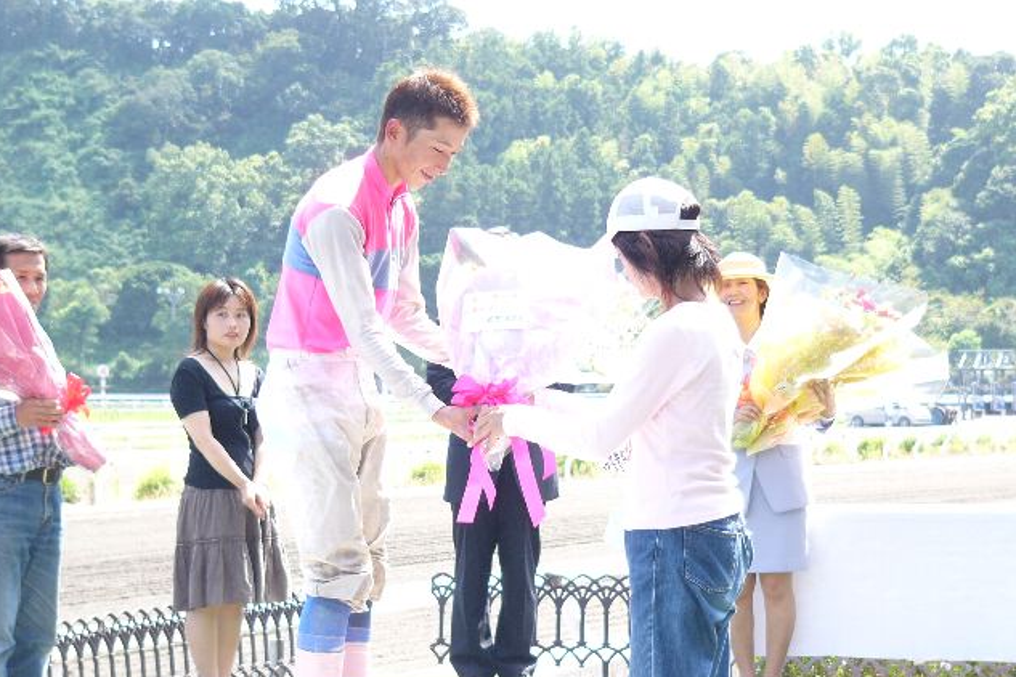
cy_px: 306
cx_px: 504
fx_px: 3443
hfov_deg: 16.8
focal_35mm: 122
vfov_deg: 11.2
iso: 50
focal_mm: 19.2
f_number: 4
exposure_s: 1/125
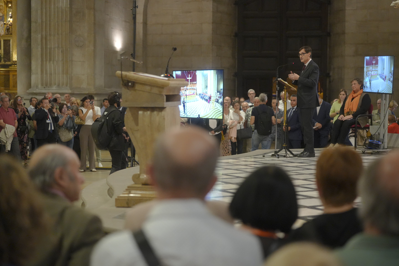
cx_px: 200
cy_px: 133
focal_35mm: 71
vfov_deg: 19.2
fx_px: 787
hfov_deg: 28.5
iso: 6400
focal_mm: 71
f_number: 2.8
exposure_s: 1/125
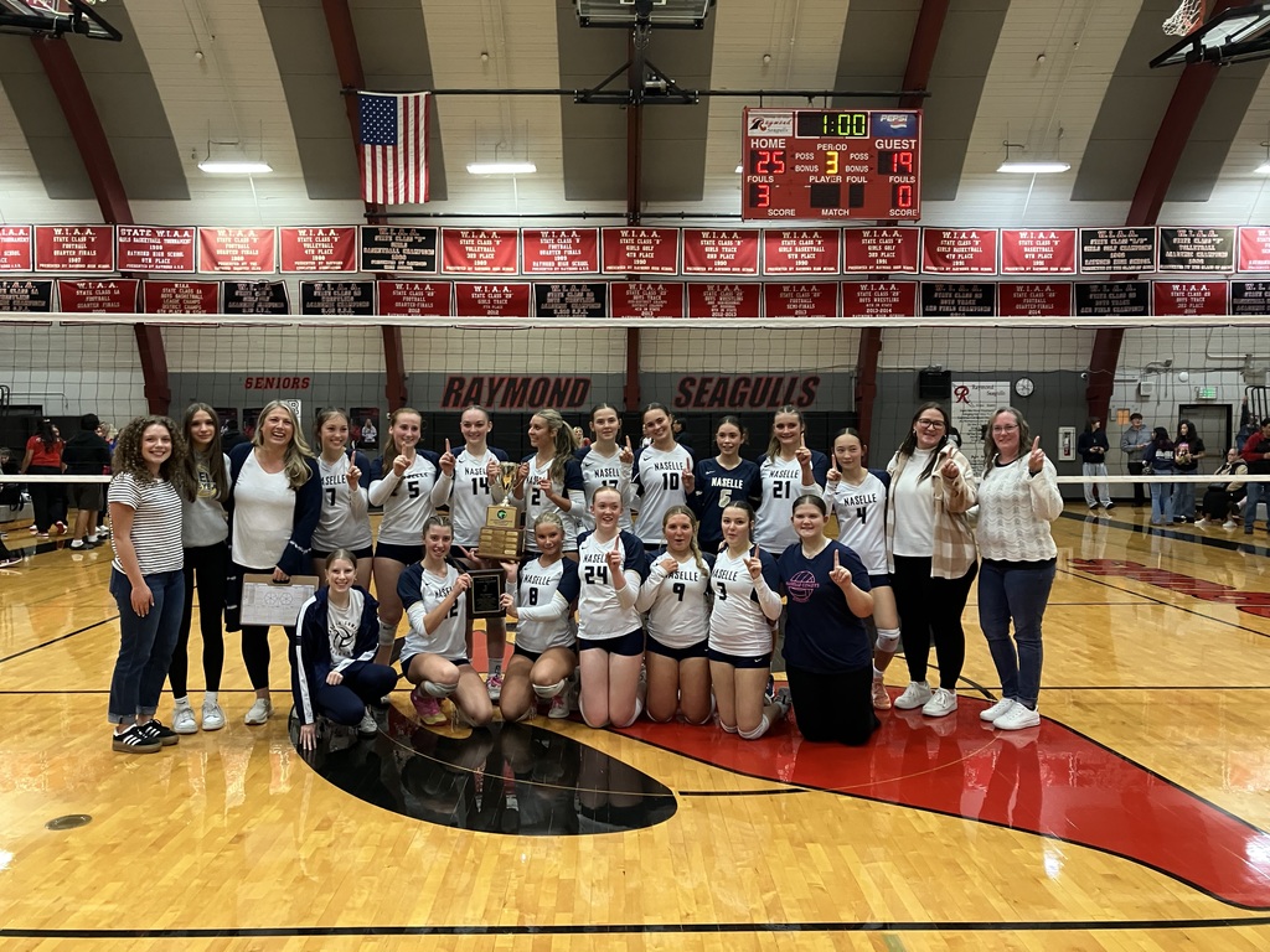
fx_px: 1027
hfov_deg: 63.4
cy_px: 476
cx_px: 635
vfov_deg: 49.7
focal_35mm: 28
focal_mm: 3.99
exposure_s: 1/60
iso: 250
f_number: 1.8
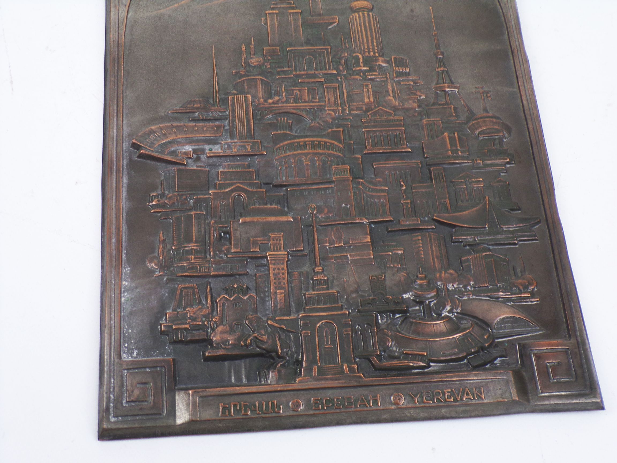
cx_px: 308
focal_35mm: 49
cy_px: 232
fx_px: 873
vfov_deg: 29.7
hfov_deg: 38.9
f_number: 3.5
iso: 80
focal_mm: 8.7
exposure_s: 1/45
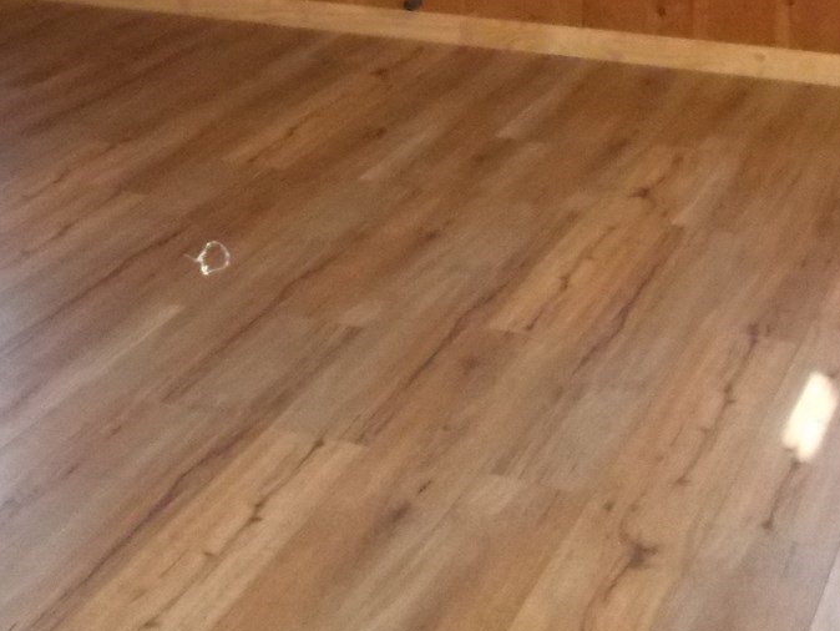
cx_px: 199
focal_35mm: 79
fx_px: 1918
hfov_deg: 24.4
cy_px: -161
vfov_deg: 17.6
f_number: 3.2
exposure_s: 1/25
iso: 500
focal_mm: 4.6
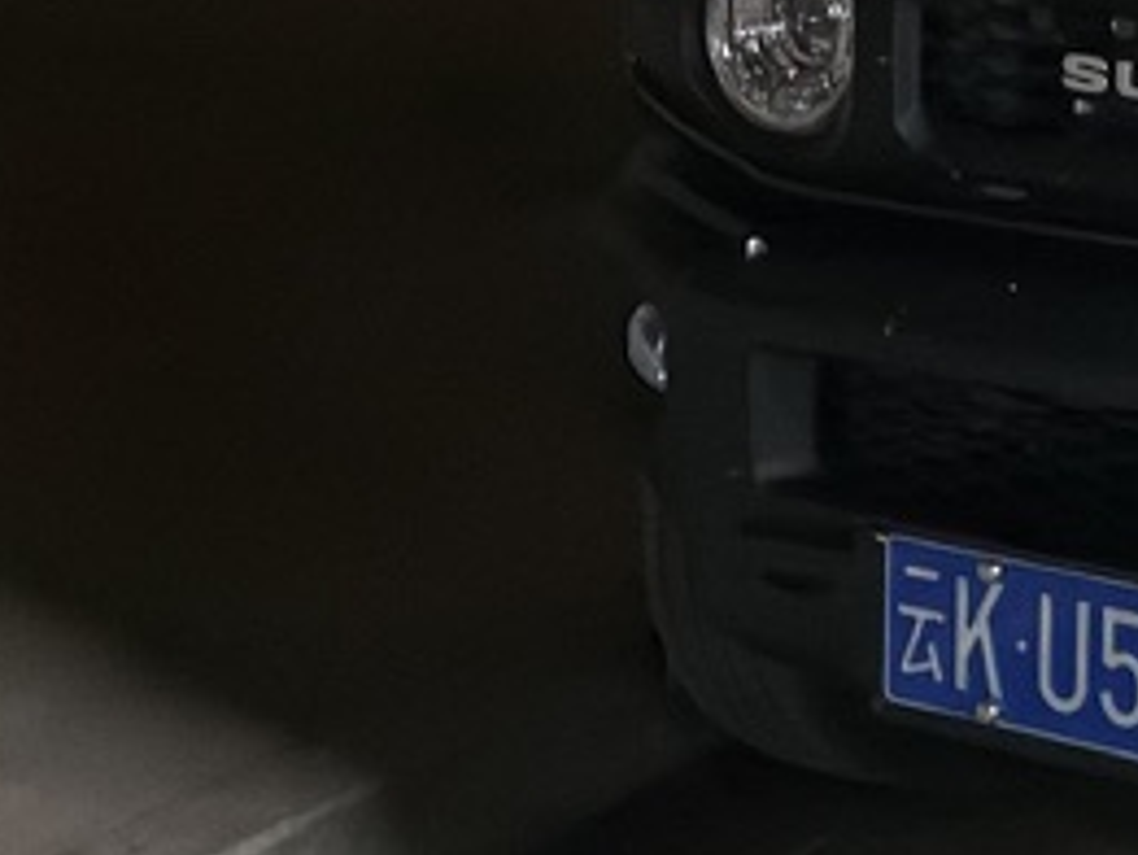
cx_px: 1783
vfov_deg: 14.7
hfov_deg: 18.2
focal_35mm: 94
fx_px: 3092
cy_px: -397
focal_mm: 6.76
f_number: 1.78
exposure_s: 1/14
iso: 5000
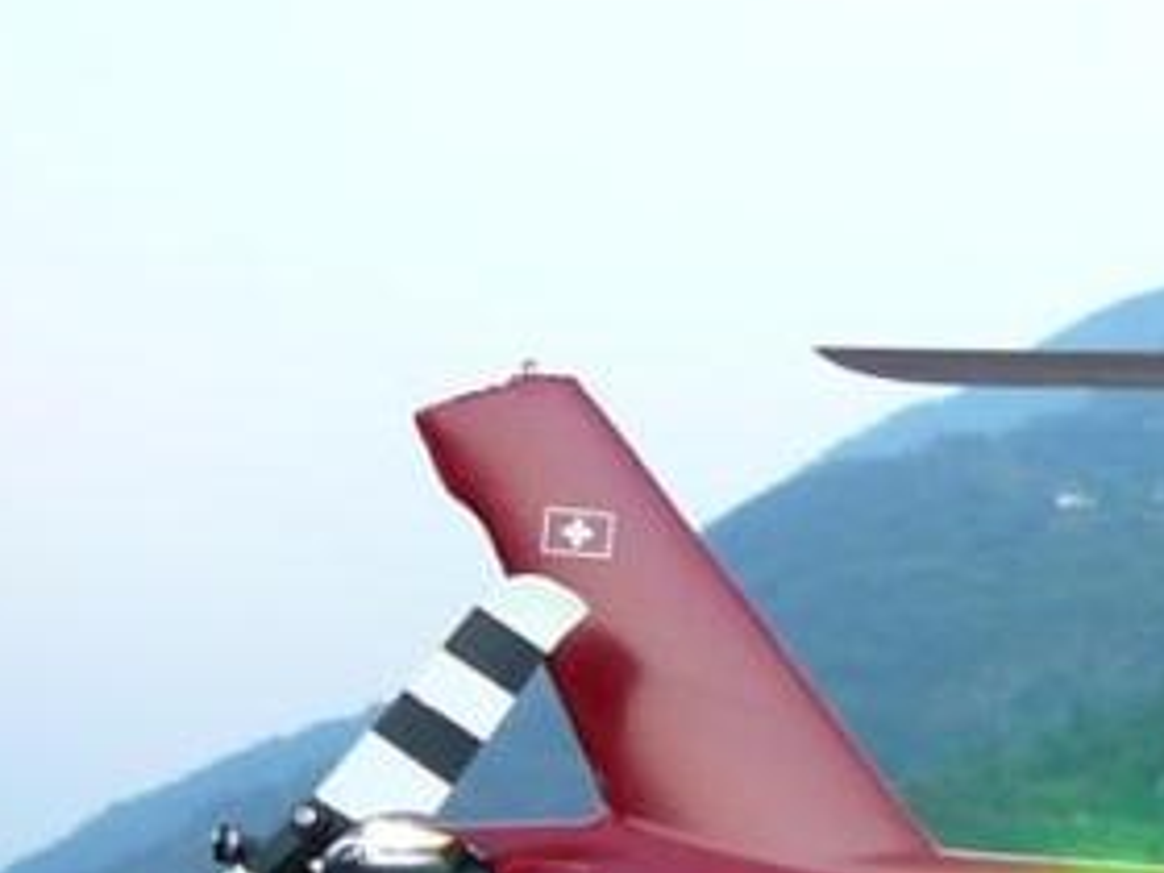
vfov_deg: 11.6
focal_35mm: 125
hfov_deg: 14.4
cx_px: 1892
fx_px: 4203
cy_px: 1093
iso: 80
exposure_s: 1/5
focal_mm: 5.2
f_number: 2.8
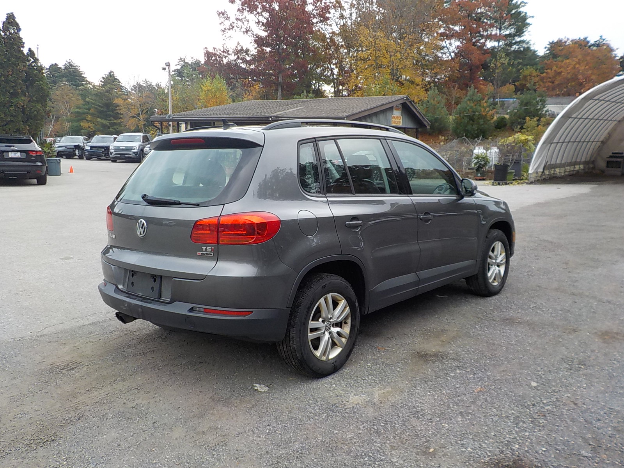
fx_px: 541
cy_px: 234
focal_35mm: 30
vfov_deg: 46.8
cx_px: 312
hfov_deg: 60.0
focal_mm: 4.1
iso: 125
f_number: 3.3
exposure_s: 1/250
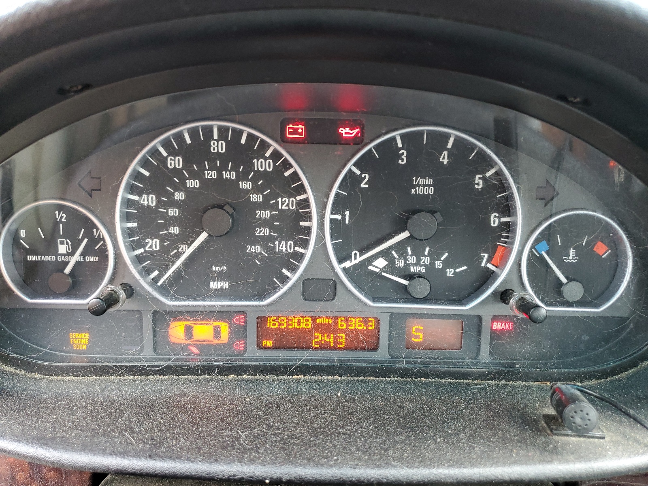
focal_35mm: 26
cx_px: 324
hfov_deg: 67.3
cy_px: 243
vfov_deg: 53.1
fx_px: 487
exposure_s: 1/60.2
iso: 147
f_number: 1.5
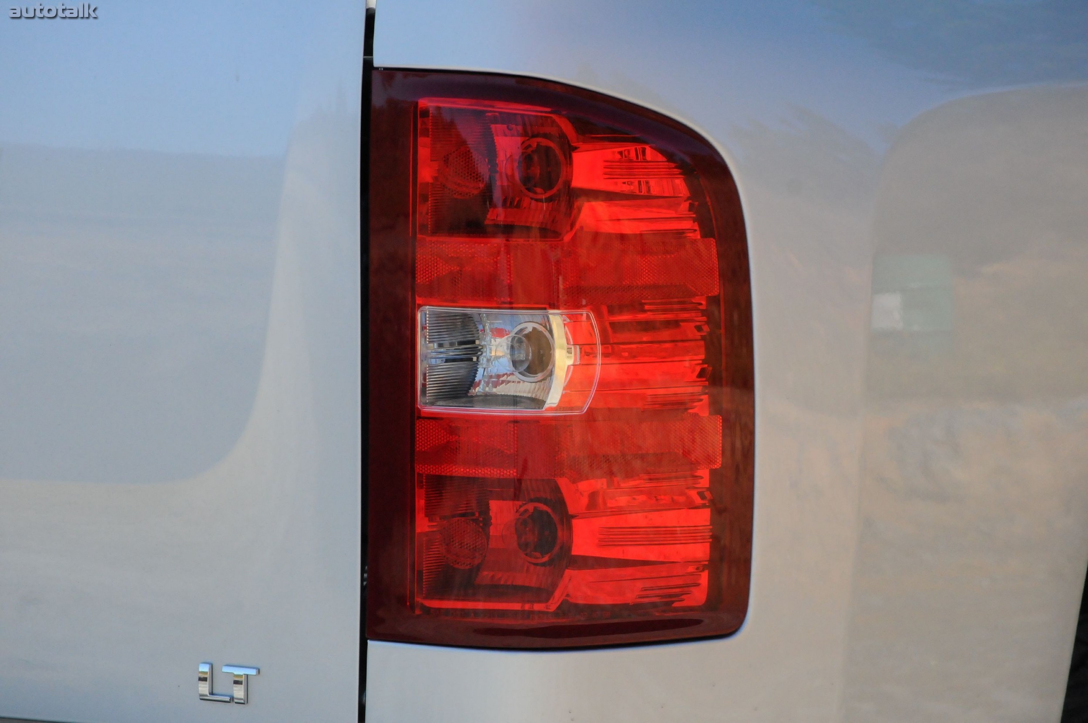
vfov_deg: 6.8
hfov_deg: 10.2
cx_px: 544
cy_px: 362
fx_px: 6113
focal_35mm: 202
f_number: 10
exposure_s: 1/2500
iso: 2000
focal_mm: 135
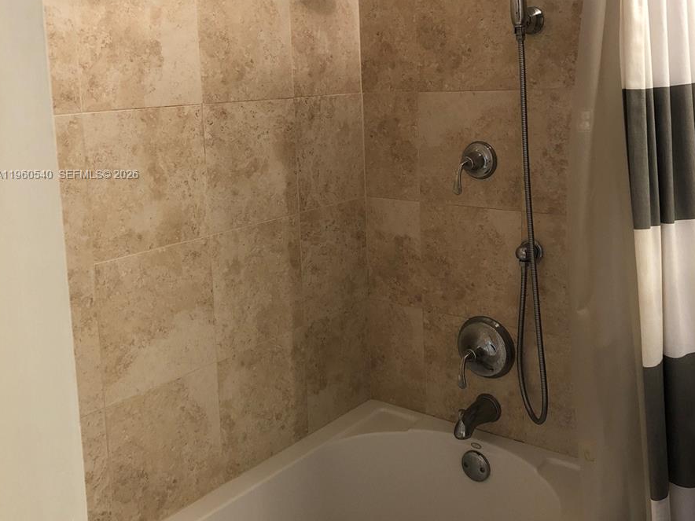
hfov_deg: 49.0
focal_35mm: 38
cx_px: 347
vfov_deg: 37.3
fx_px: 763
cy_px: 175
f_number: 1.8
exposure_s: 1/15
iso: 80
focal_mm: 4
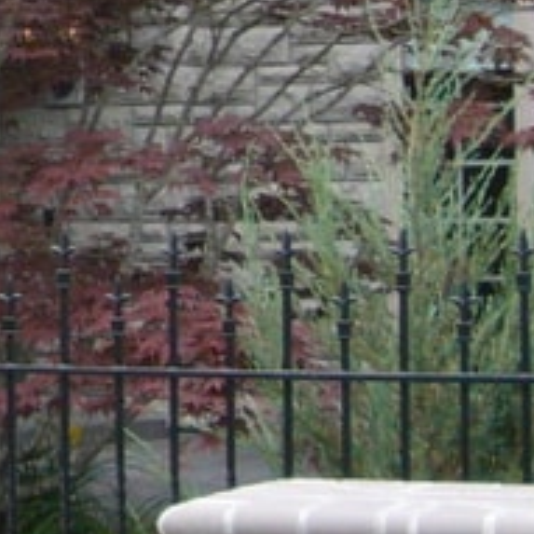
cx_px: -477
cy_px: -8
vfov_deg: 10.0
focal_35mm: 173
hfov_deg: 9.5
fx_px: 3019
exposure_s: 1/400
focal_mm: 4.6
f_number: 2.8
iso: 100
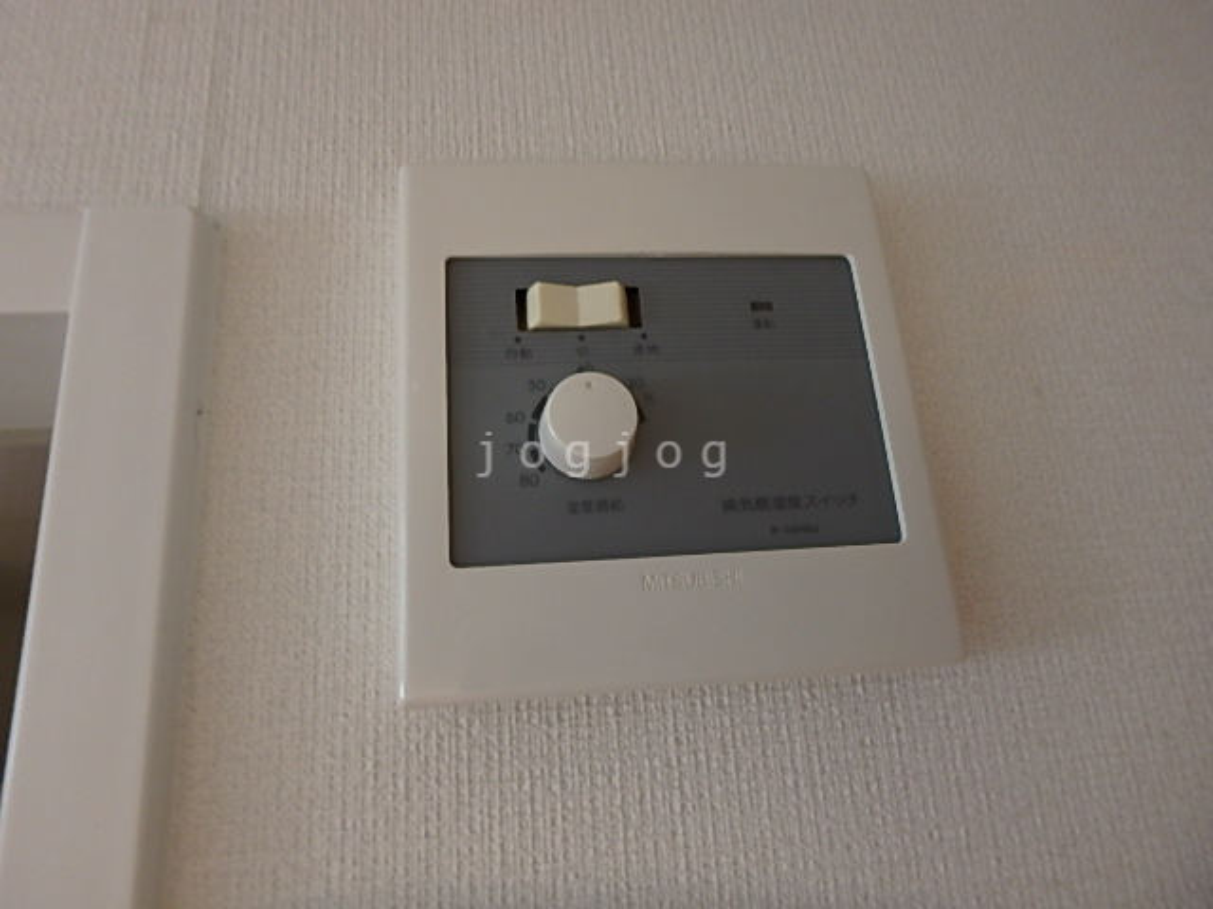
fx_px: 736
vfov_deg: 63.4
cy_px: 454
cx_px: 606
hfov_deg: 79.0
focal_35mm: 21
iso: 200
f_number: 3.5
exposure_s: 1/10
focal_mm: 3.7
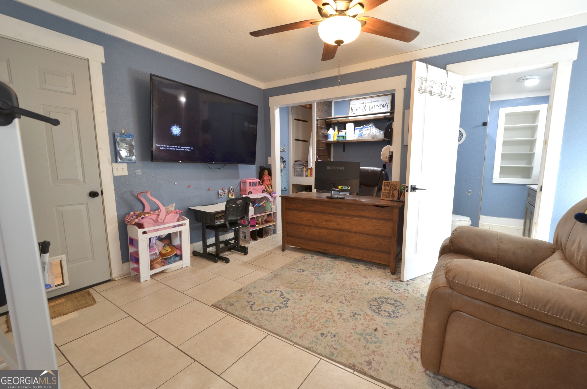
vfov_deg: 77.1
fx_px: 244
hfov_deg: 100.5
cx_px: 294
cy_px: 194
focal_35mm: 15
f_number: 8
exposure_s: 1/3
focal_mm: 10
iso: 200
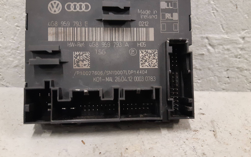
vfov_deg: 44.5
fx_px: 192
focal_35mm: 28
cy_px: 70
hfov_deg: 66.5
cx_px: 124
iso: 320
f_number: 1.7
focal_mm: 3.93
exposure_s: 1/50
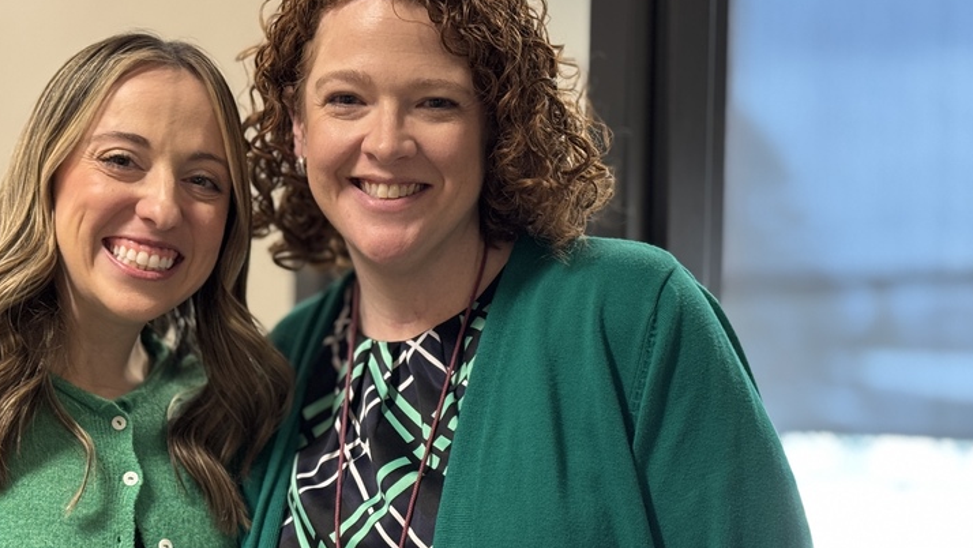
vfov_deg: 16.0
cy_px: 416
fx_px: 1935
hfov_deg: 28.0
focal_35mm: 75
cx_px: 296
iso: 200
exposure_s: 1/40
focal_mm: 6.76
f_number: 1.78
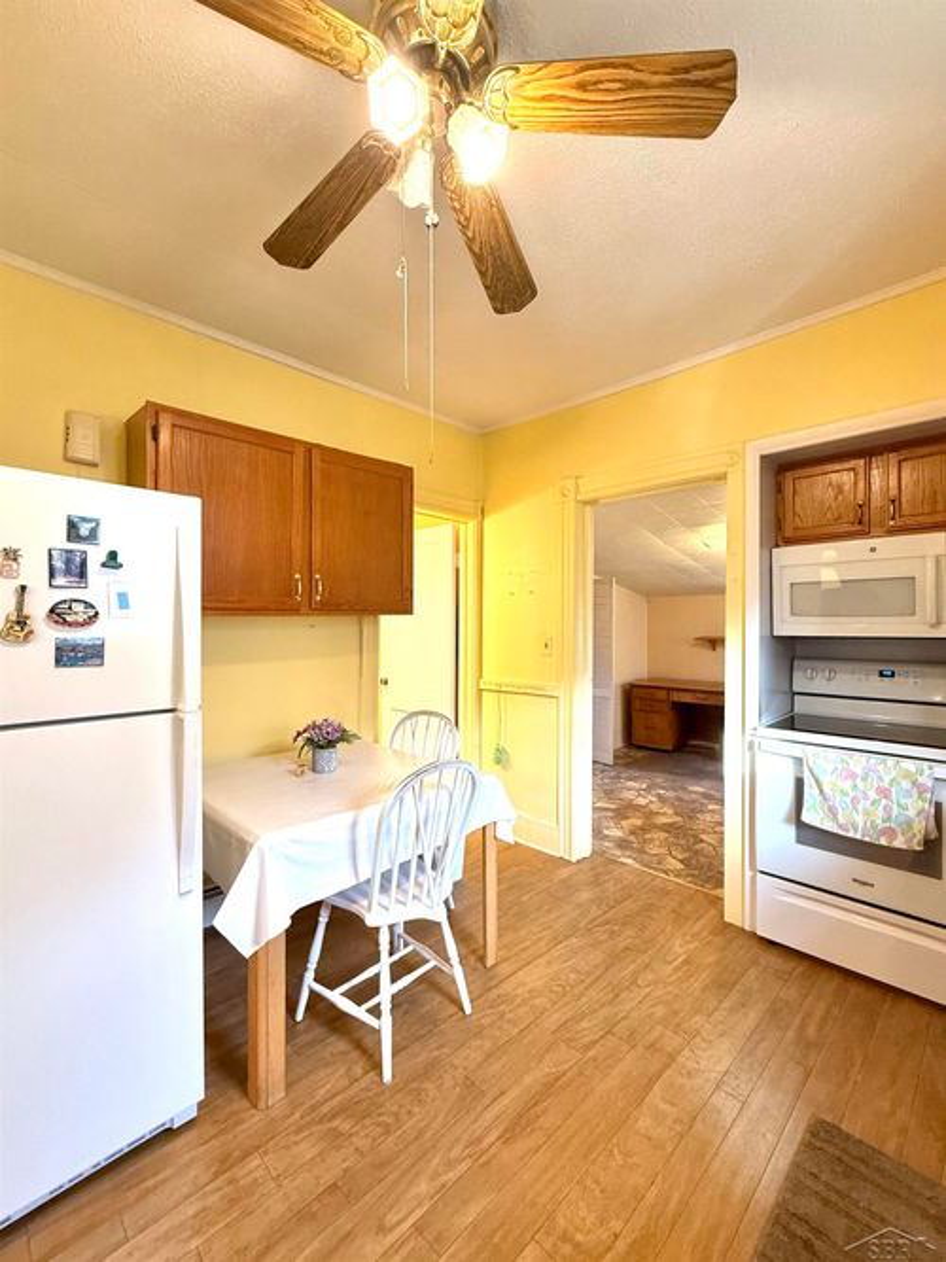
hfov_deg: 85.7
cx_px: 473
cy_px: 631
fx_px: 510
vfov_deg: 102.1
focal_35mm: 14
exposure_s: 1/120
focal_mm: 2.22
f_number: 2.2
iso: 250
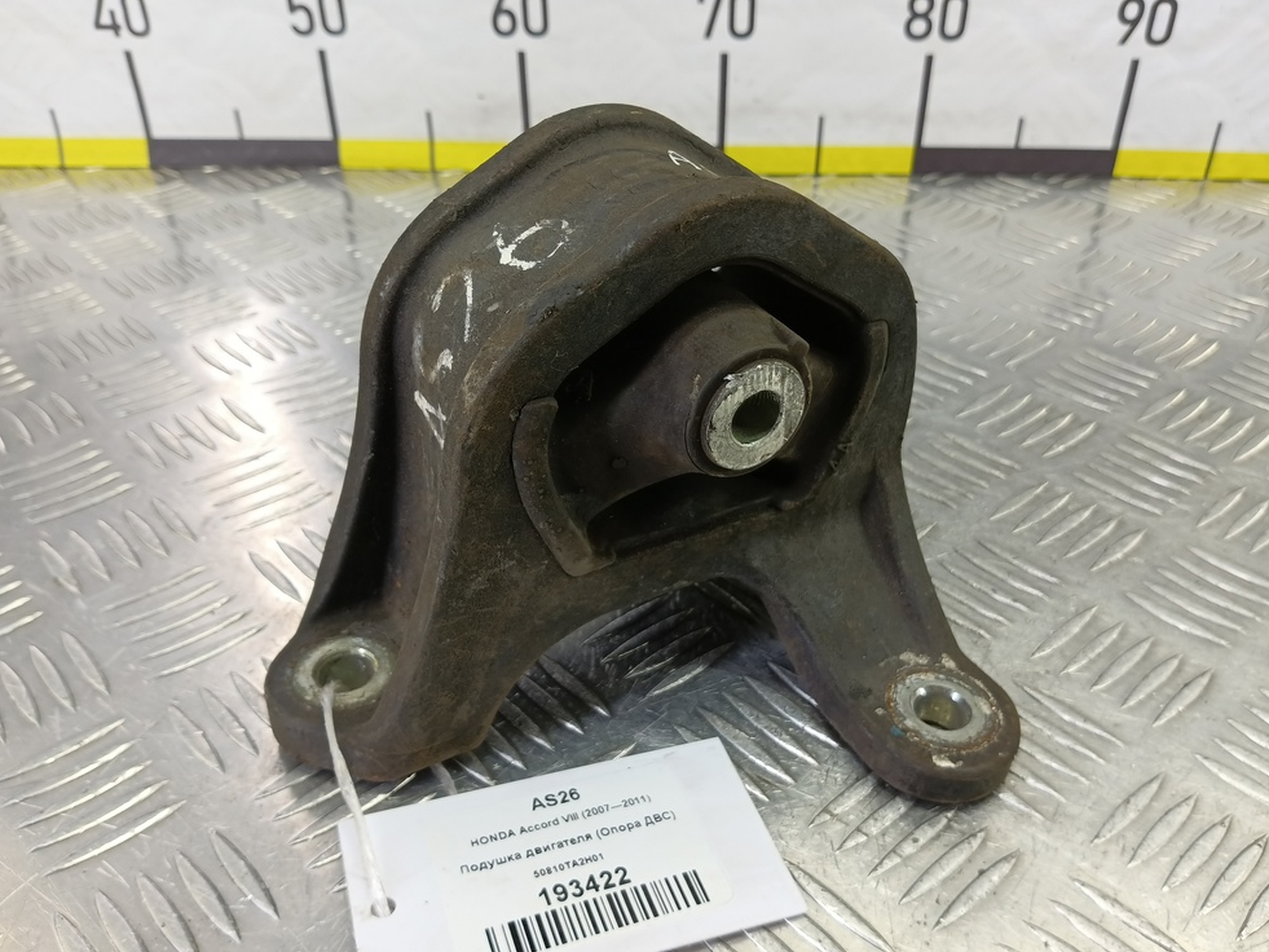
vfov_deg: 56.8
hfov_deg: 71.6
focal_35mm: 24
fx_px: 880
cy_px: 481
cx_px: 656
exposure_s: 1/50
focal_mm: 4.11
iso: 172
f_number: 1.6
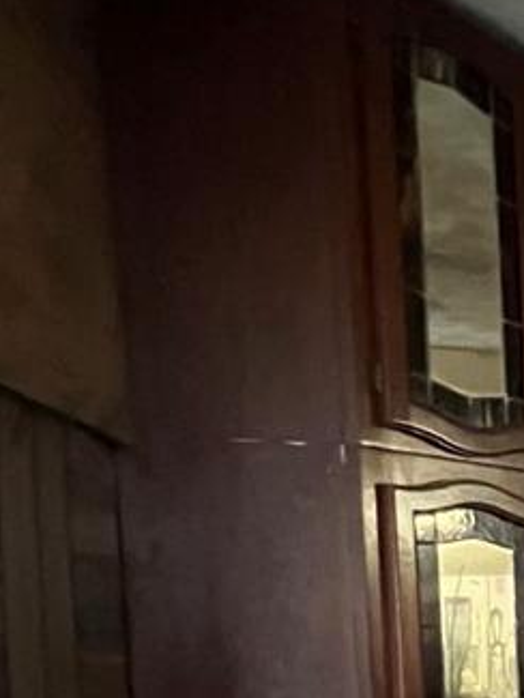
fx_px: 968
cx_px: 964
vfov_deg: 36.0
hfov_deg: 20.4
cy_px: 685
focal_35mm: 48
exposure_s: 1/30
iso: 1250
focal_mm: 1.57
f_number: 1.8
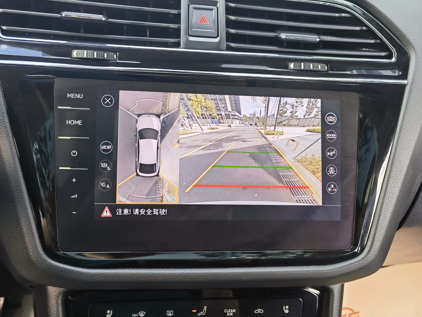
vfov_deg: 38.7
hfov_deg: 50.1
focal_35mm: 37
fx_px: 451
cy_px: 158
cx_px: 211
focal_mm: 6.67
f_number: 1.9
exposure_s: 1/156
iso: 50
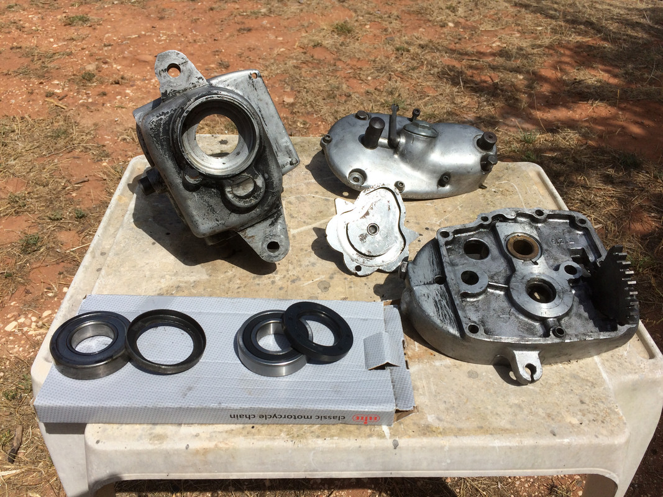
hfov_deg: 61.7
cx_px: 332
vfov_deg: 48.2
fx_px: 555
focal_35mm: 29
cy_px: 248
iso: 32
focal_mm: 4.15
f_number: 2.2
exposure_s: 1/3731
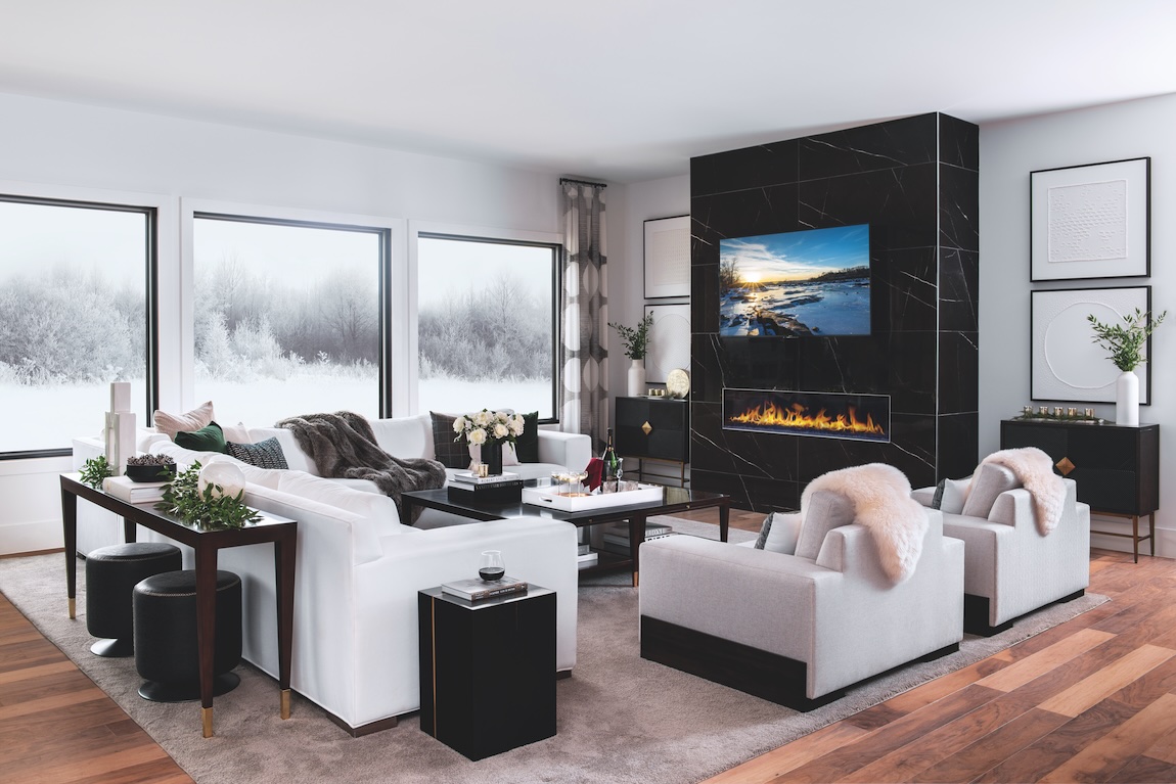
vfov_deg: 42.3
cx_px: 588
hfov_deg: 60.3
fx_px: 1013
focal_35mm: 31
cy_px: 392
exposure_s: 1/30
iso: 200
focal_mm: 31
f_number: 7.1
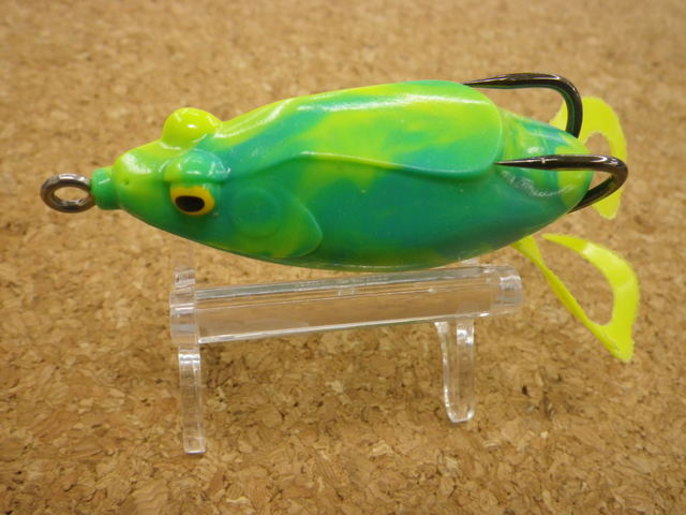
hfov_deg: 54.0
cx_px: 343
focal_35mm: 34
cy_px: 258
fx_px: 674
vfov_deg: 41.8
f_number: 3.8
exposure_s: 1/50
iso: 200
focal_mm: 6.1
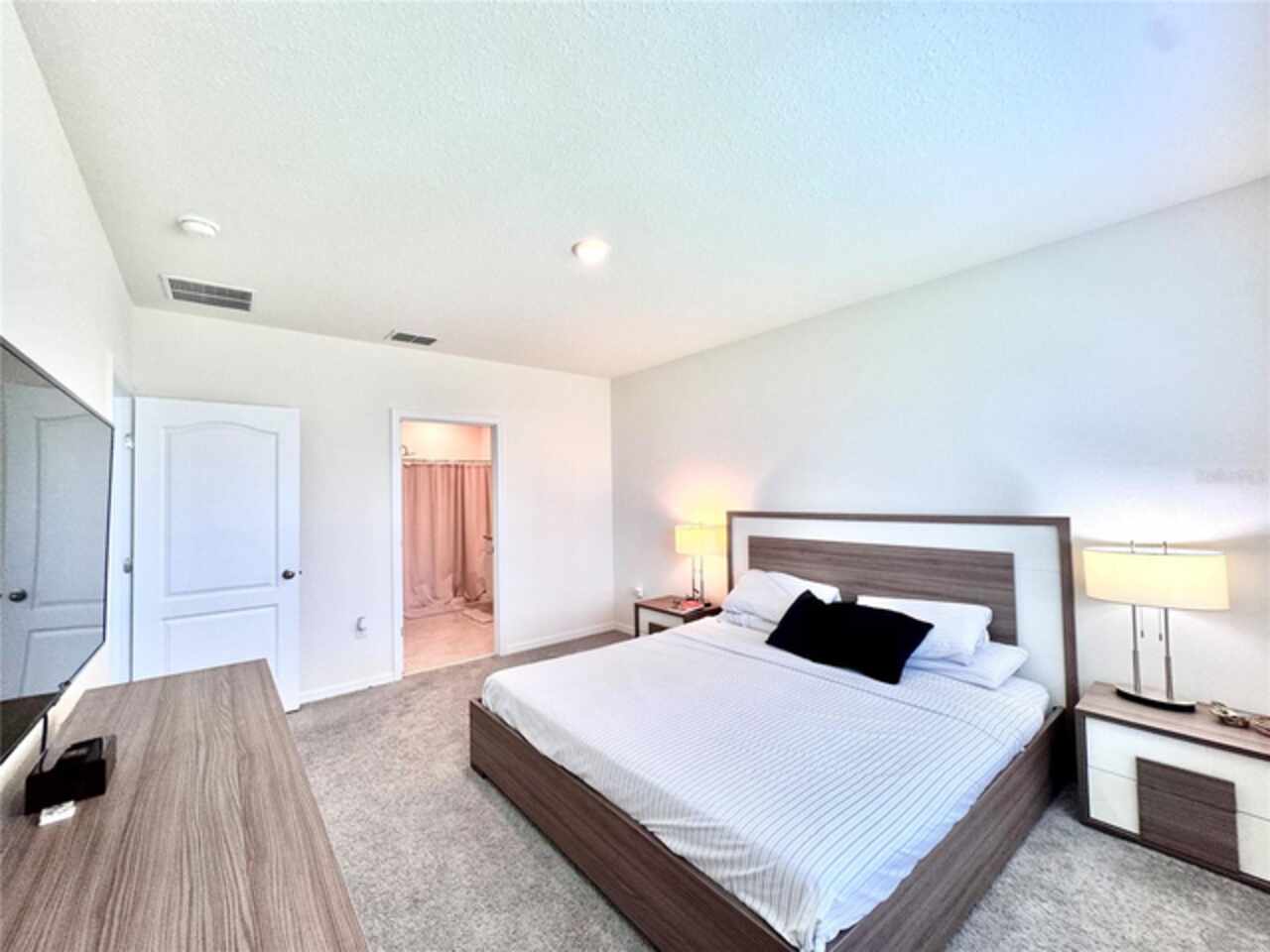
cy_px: 476
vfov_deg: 85.7
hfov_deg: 102.1
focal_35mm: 14
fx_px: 514
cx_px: 635
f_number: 2.2
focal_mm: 2.22
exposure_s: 1/120
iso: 125
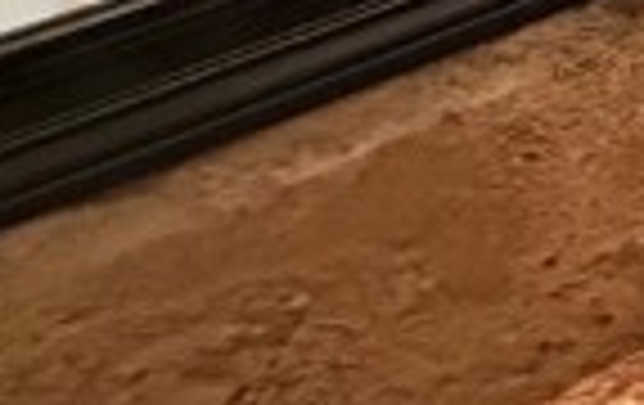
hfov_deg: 11.1
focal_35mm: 106
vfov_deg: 9.3
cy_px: -882
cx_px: 1986
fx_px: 1864
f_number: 2.2
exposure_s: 1/60
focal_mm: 2.22
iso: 1250
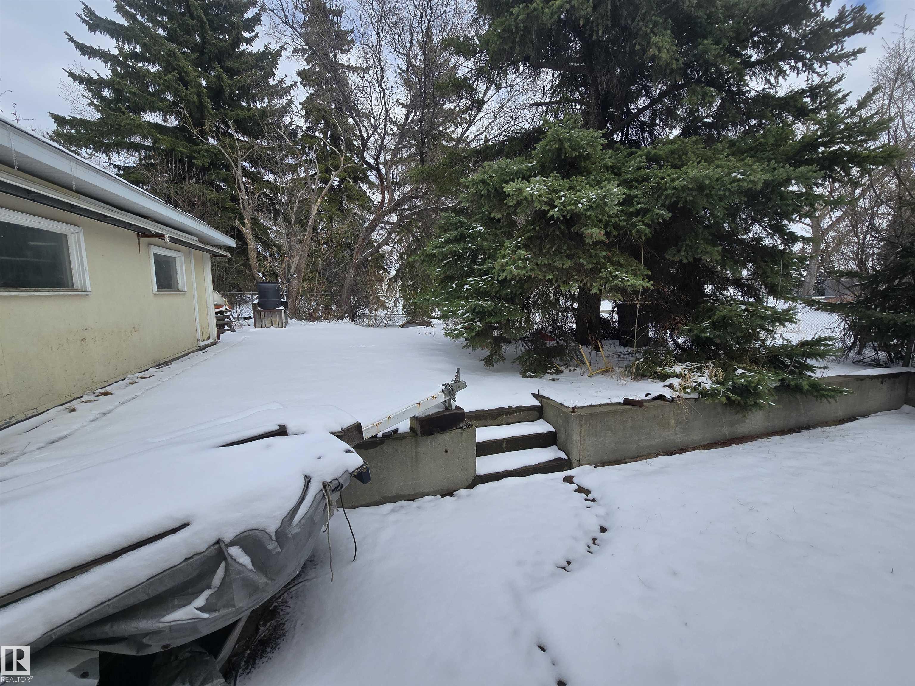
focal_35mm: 13
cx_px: 458
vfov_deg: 89.9
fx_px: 344
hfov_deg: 106.2
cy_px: 343
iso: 50
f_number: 2.2
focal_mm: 2.2
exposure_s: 1/1347
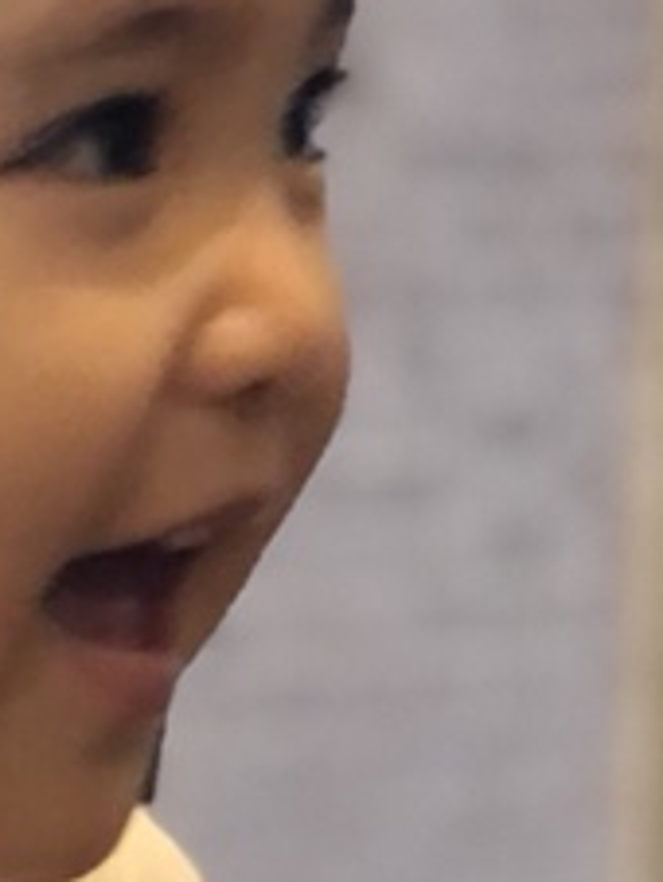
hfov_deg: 5.3
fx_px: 7035
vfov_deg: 7.1
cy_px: 1233
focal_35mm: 276
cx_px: -608
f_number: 2.4
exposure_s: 1/25
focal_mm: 6
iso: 125
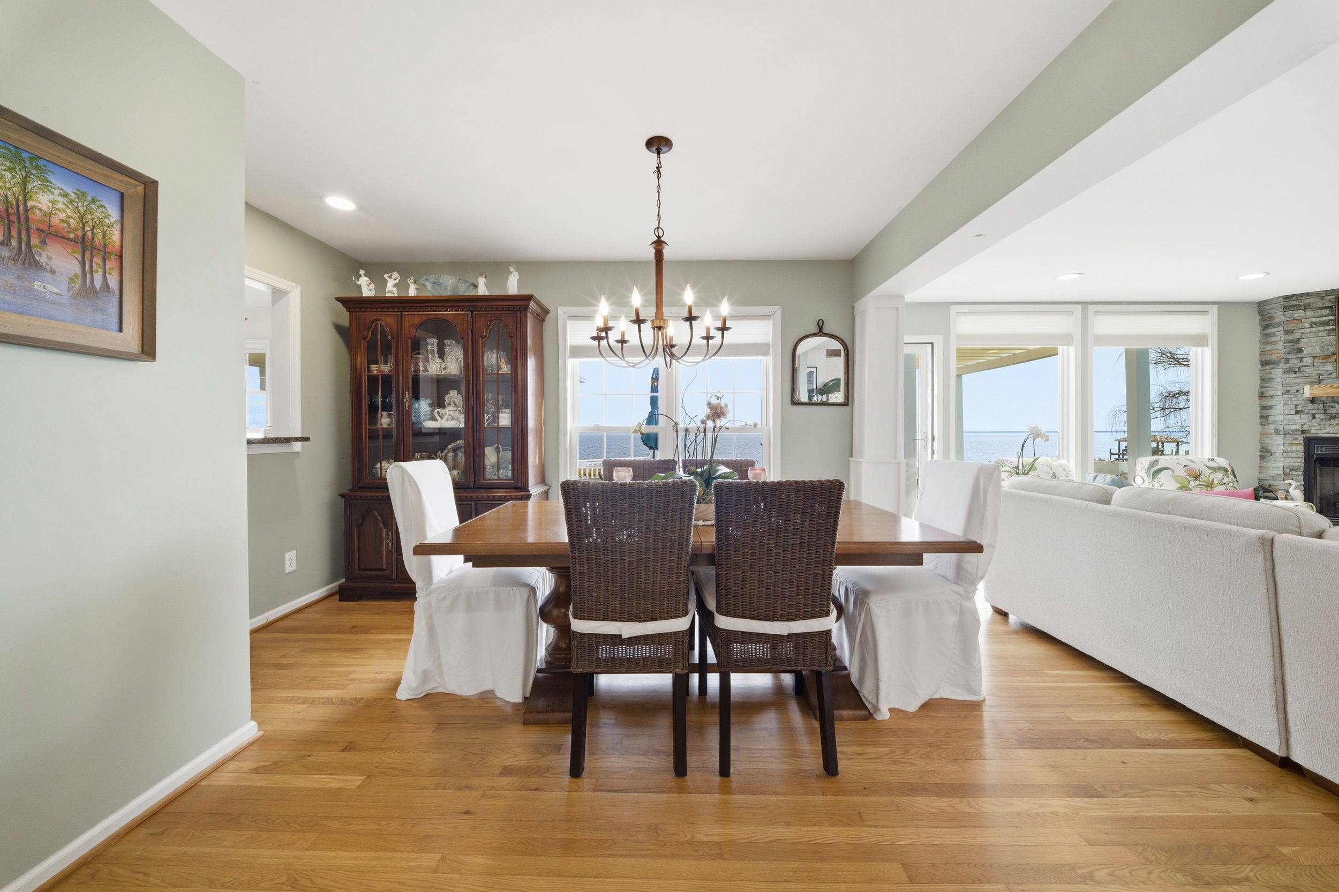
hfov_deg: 112.6
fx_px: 446
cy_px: 446
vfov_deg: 90.0
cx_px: 670
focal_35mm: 12
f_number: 9
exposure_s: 1/125
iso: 250
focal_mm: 12
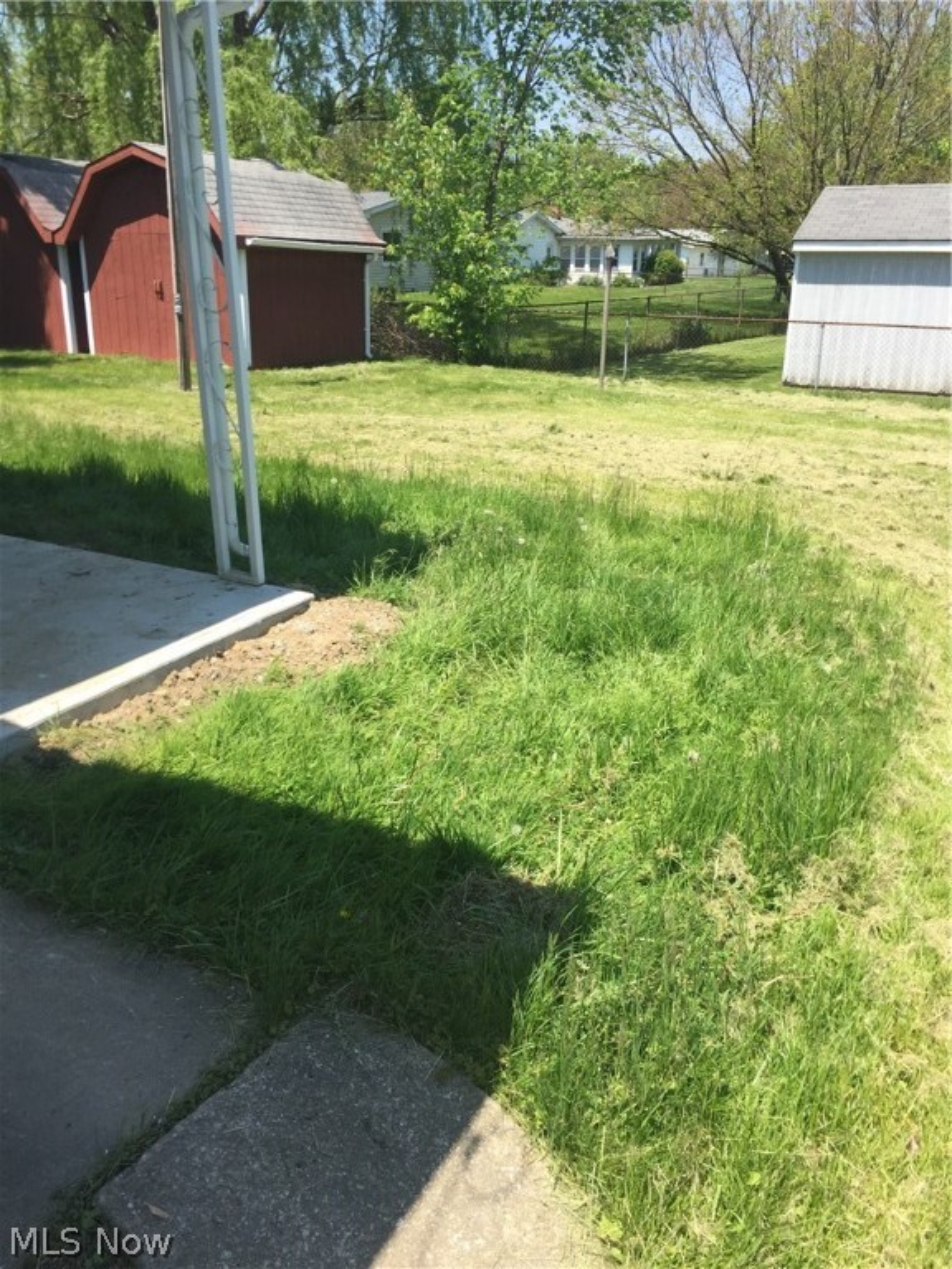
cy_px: 634
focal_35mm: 29
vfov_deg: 61.7
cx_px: 476
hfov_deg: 48.2
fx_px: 1063
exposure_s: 1/1236
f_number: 2.2
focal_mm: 4.15
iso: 32
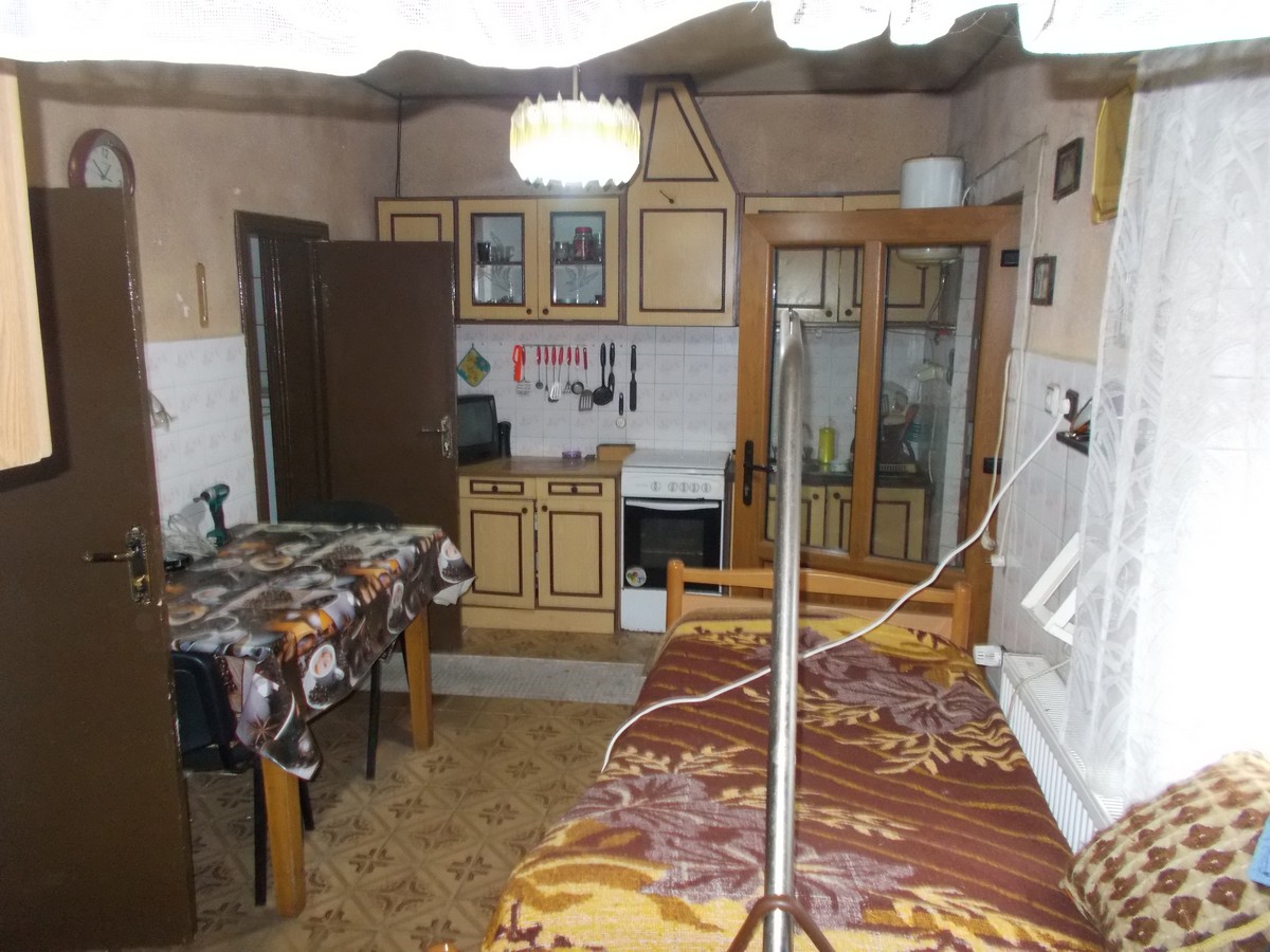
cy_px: 476
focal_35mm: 26
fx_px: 954
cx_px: 635
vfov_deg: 53.1
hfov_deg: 67.3
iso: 320
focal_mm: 4.6
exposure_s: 1/25
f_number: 3.2
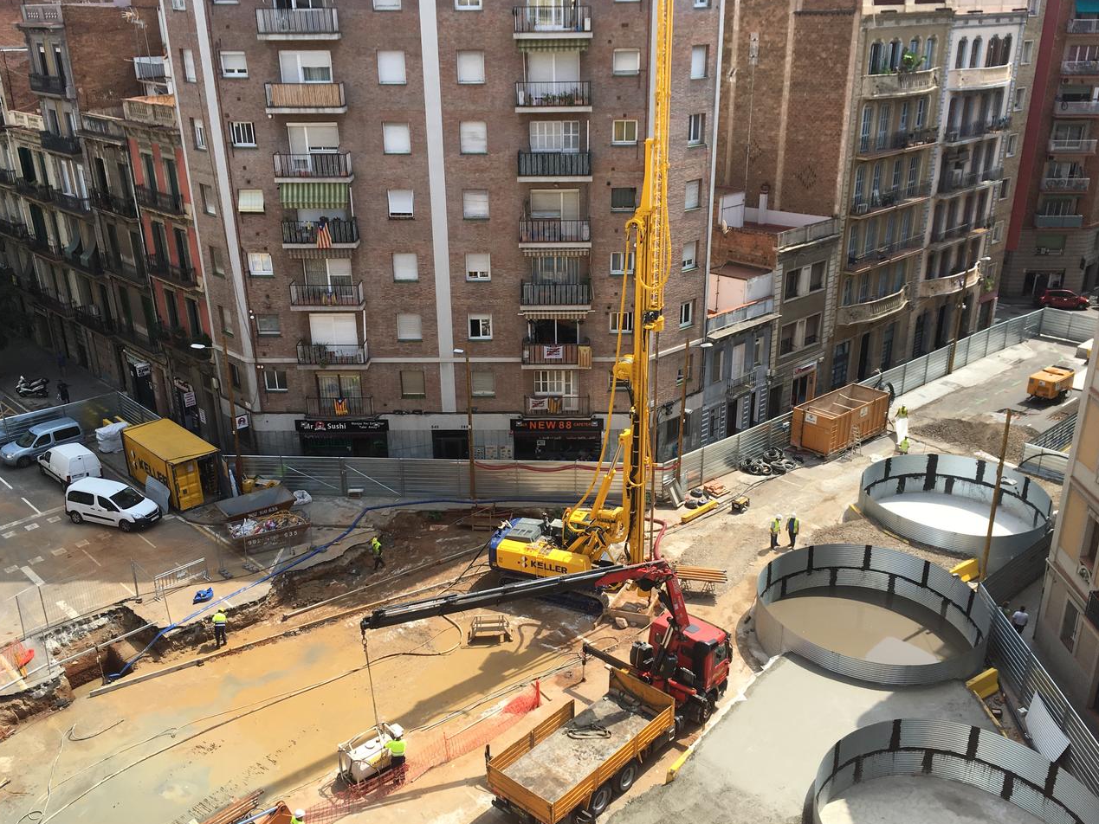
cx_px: 557
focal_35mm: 32
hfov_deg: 56.8
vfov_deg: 44.2
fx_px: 1016
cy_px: 432
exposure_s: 1/974
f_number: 2.2
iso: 25
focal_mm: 4.15
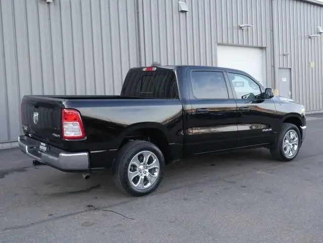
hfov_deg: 46.8
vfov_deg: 36.0
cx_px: 162
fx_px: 374
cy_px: 122
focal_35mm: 40
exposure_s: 1/60
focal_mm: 20
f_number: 20
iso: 3200
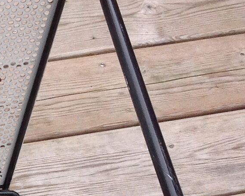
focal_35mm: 156
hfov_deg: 11.6
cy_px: 257
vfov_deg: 9.7
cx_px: -177
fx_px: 1131
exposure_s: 1/889
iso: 50
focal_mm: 4.28
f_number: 2.4
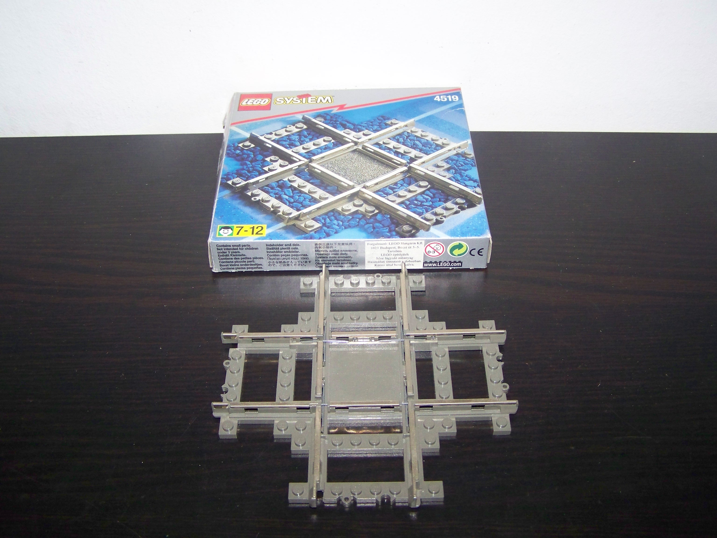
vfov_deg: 37.7
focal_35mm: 38
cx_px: 358
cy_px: 269
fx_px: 787
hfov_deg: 49.0
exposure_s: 1/30
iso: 200
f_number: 2.8
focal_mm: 6.3
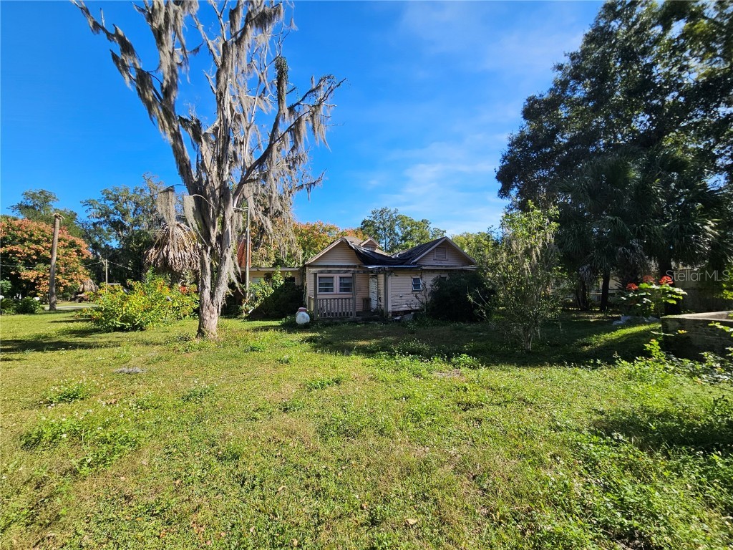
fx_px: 275
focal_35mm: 13
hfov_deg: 106.2
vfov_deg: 89.9
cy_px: 275
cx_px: 366
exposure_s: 1/1418
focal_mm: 2.2
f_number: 2.2
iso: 50
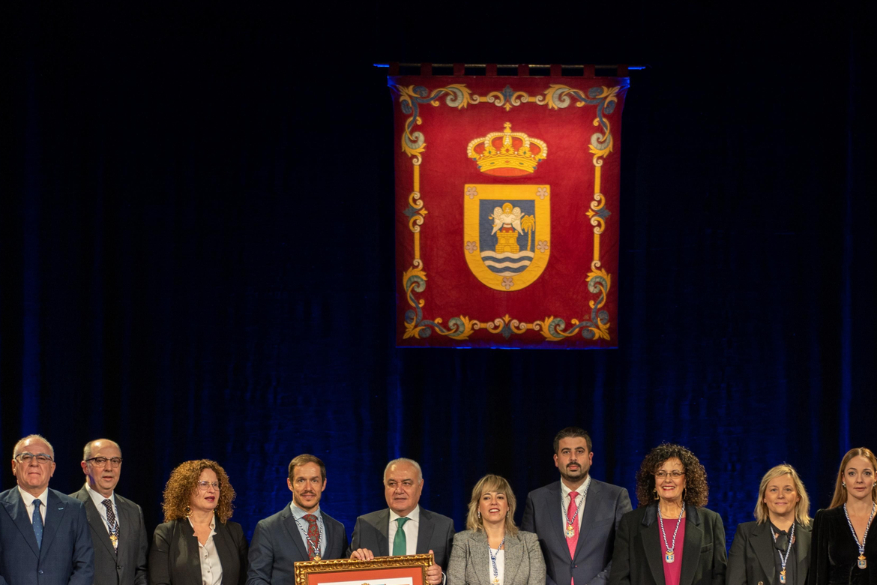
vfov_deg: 14.5
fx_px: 2290
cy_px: 456
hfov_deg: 21.7
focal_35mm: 94
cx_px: 522
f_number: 1.8
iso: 250
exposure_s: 1/125
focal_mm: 55
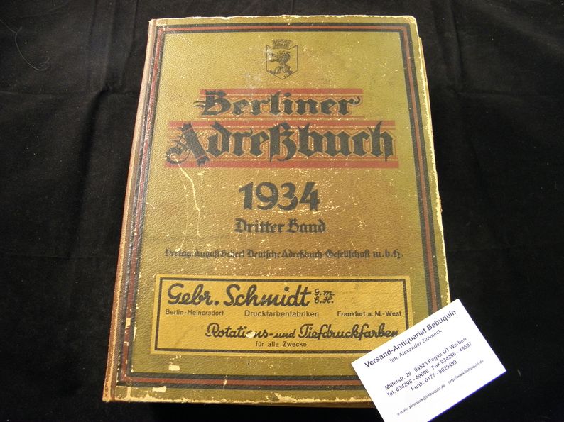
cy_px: 211
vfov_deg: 49.7
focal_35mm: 28
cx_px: 282
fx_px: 456
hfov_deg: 63.5
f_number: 3.5
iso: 200
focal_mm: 5
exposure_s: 1/20
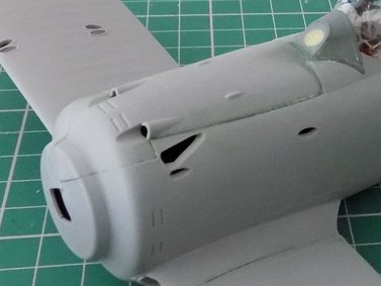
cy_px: 108
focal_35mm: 78
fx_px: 859
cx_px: 396
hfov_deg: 23.8
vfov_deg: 18.9
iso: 400
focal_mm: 4
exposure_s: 1/30
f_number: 3.1
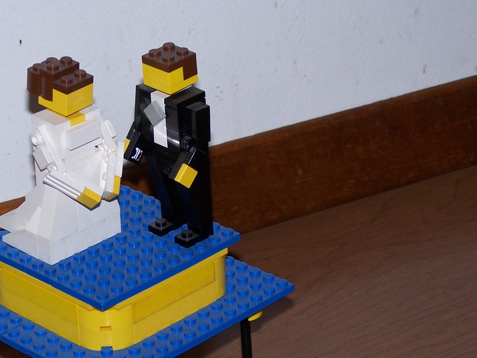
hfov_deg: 14.6
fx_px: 1860
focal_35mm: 135
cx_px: 191
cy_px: 232
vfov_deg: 11.0
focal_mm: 15.6
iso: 80
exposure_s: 1/80
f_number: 3.2
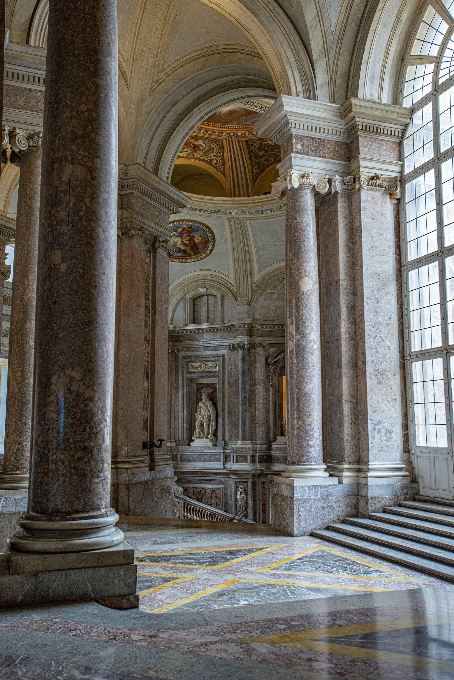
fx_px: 680
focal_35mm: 36
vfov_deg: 53.1
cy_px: 334
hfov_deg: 36.9
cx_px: 233
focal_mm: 35
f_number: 5.6
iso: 1600
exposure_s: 1/60
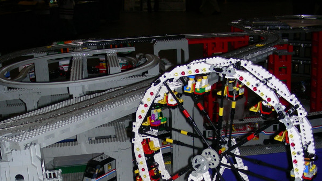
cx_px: 131
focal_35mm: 55
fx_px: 470
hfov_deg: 37.7
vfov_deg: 21.5
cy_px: 156
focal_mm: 6.3
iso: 50
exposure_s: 1/60.1
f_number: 3.5
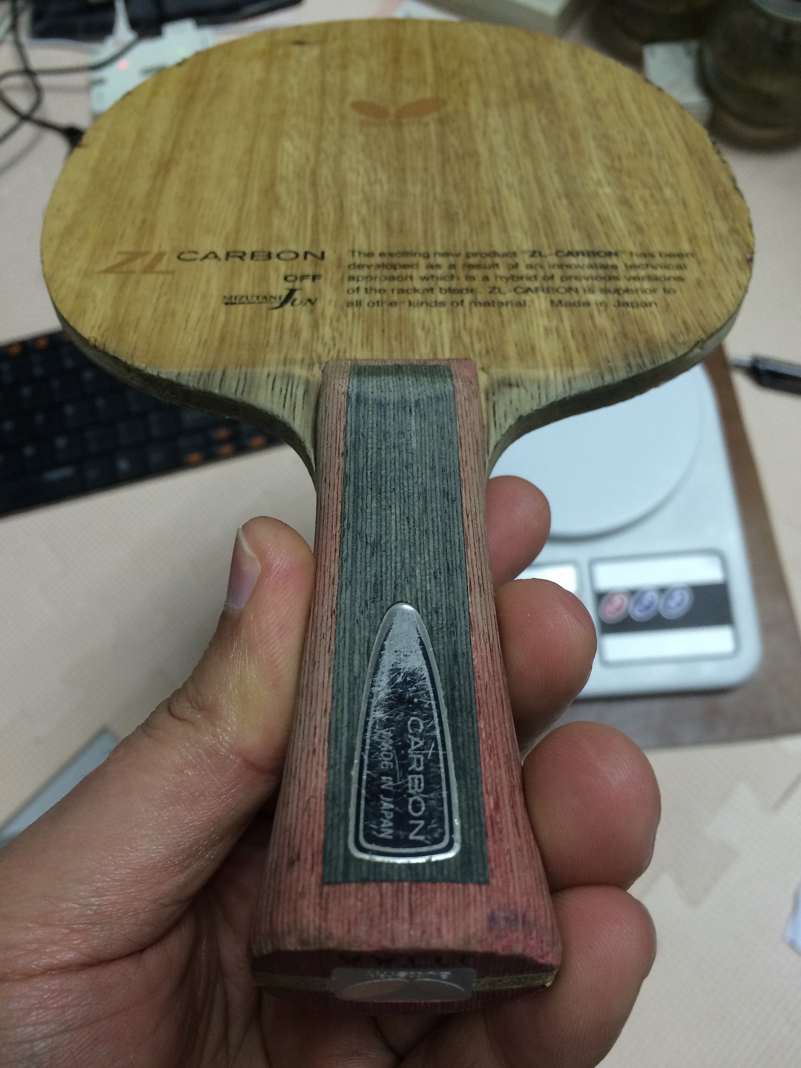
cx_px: 400
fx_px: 895
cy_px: 534
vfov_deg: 61.7
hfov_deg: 48.2
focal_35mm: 29
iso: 125
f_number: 2.2
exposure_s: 1/33
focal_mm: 4.15
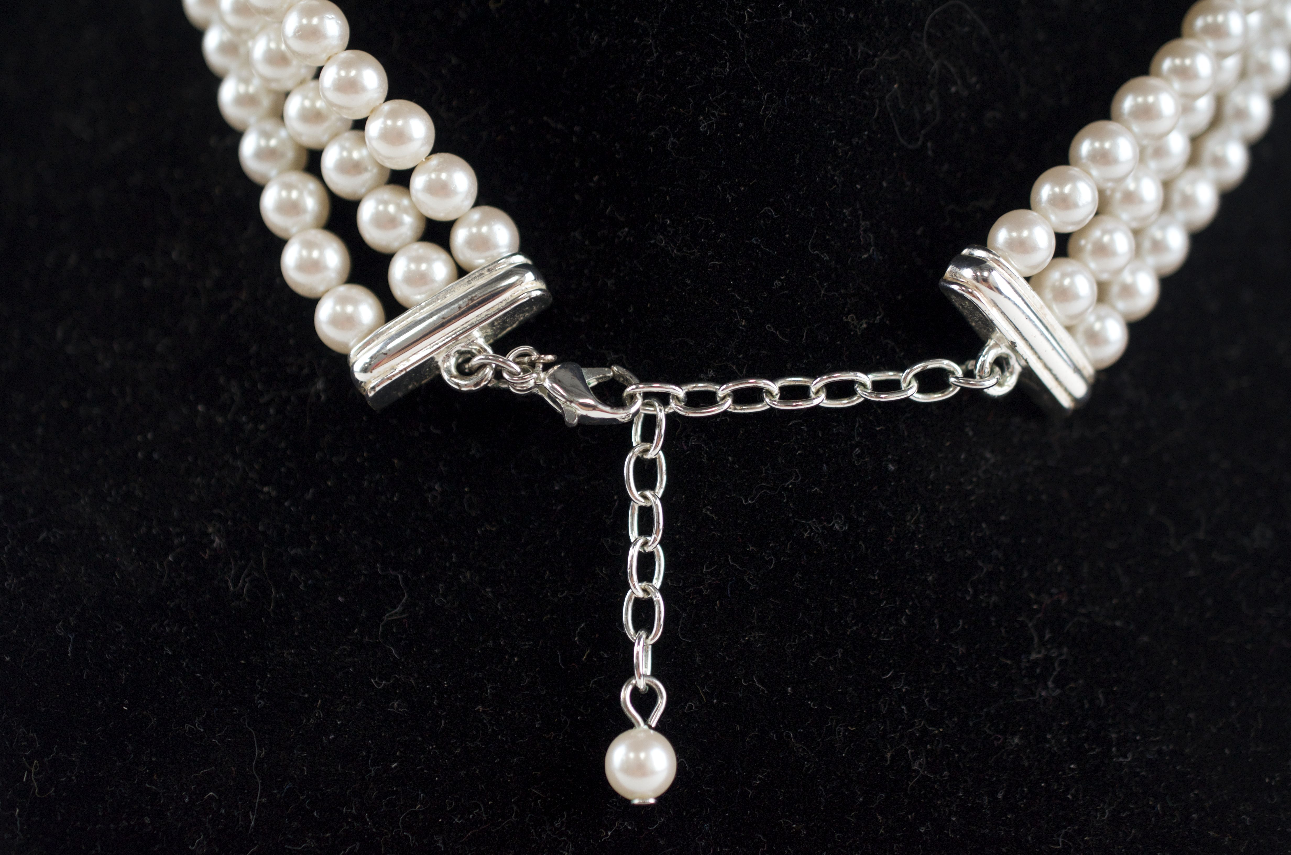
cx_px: 646
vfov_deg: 22.5
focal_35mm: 60
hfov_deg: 33.5
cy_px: 428
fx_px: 2147
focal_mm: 40
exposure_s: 1/160
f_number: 4
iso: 800
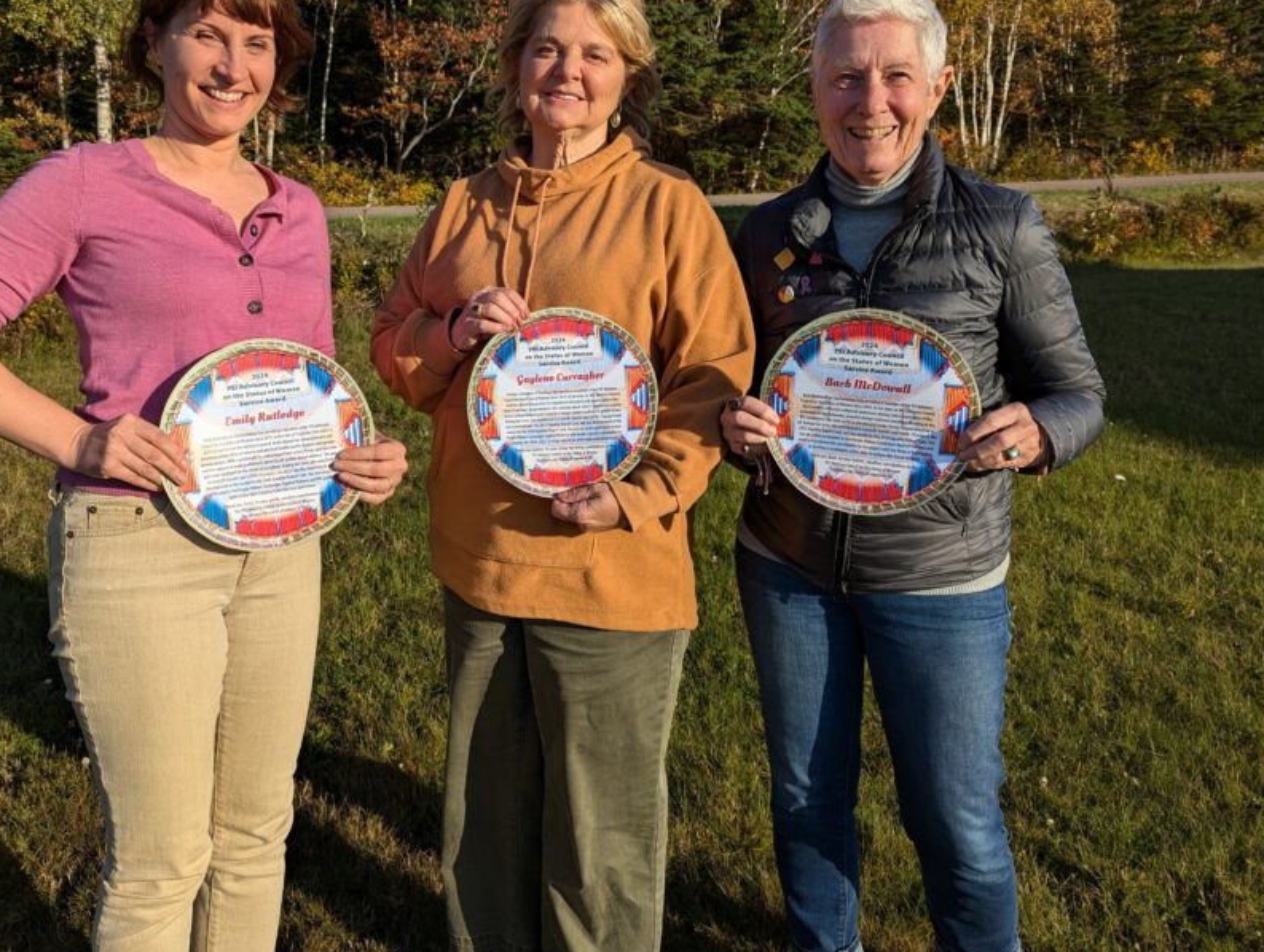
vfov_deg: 45.3
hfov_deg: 57.7
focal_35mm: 31
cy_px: 376
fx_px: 1134
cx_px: 489
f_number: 1.85
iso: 45
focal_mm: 6.81
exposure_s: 1/2309
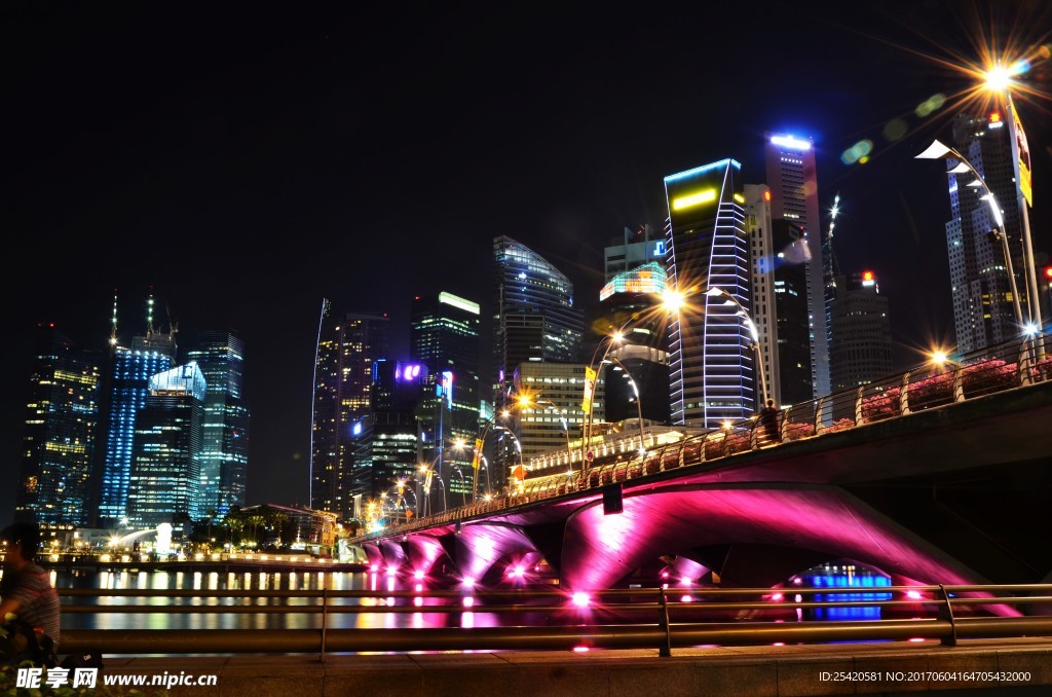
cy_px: 348
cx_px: 526
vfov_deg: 41.5
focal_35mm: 32
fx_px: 918
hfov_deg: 59.6
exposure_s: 30
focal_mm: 21
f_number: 14
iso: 100
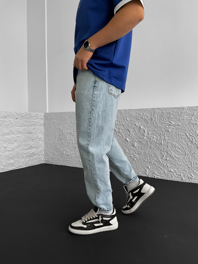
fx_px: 221
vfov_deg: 61.7
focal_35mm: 29
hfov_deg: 48.2
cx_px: 99
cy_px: 132
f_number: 1.8
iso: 64
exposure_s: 1/120
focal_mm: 3
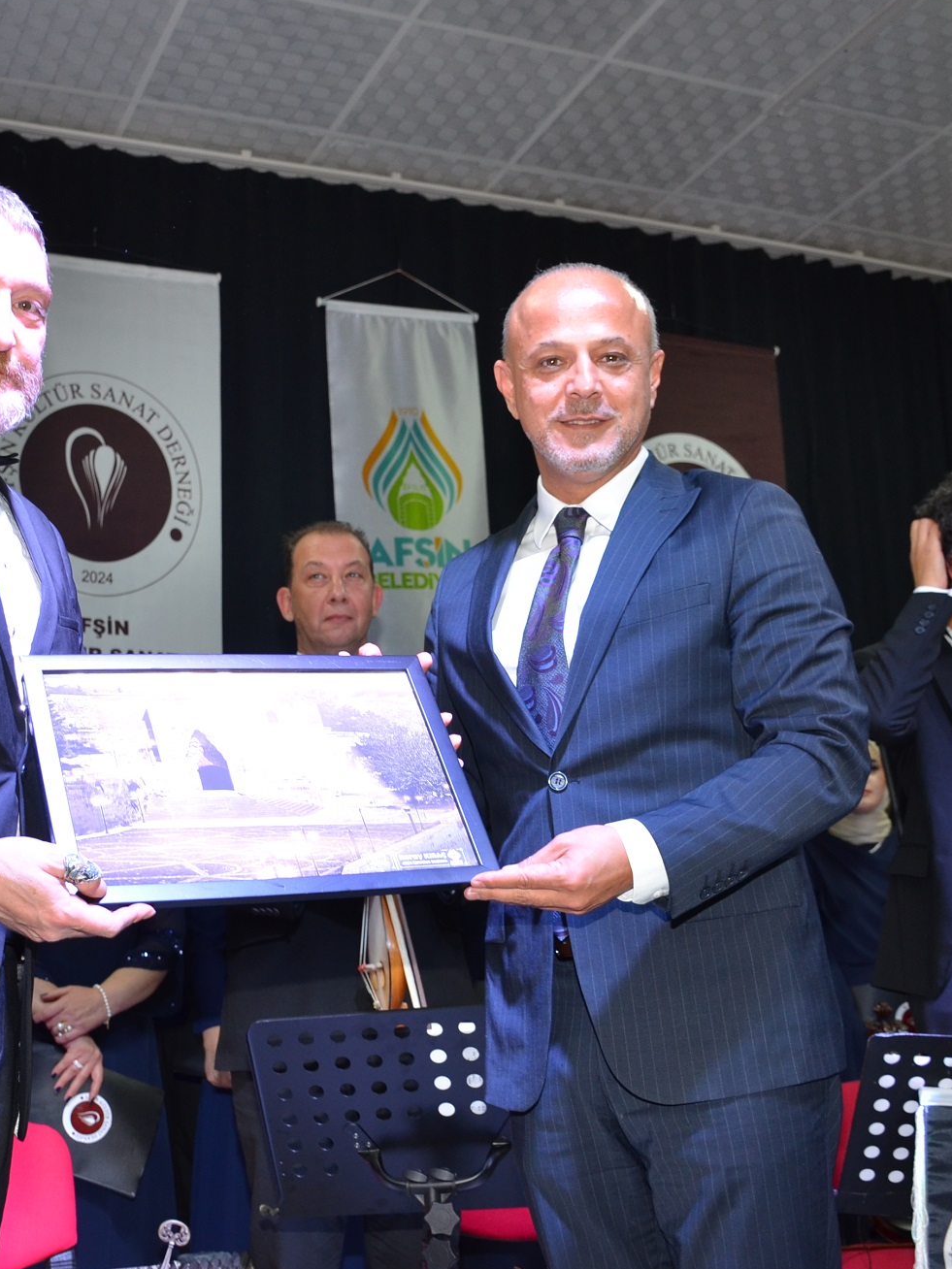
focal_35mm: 44
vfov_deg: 42.9
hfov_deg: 32.6
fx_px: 1613
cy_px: 630
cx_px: 331
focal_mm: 20
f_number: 4
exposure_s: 1/60
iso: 560
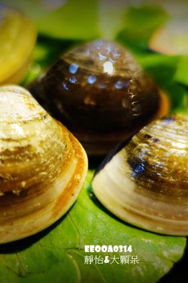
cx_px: 74
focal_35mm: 37
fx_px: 290
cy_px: 142
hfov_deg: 35.8
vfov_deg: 51.9
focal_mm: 8.8
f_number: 1.8
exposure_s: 1/30
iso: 250
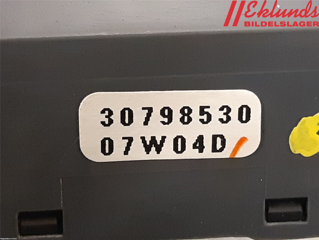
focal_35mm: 26
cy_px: 120
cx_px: 160
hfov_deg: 67.3
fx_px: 240
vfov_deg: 53.1
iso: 500
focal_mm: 3.93
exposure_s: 1/25
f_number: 1.7
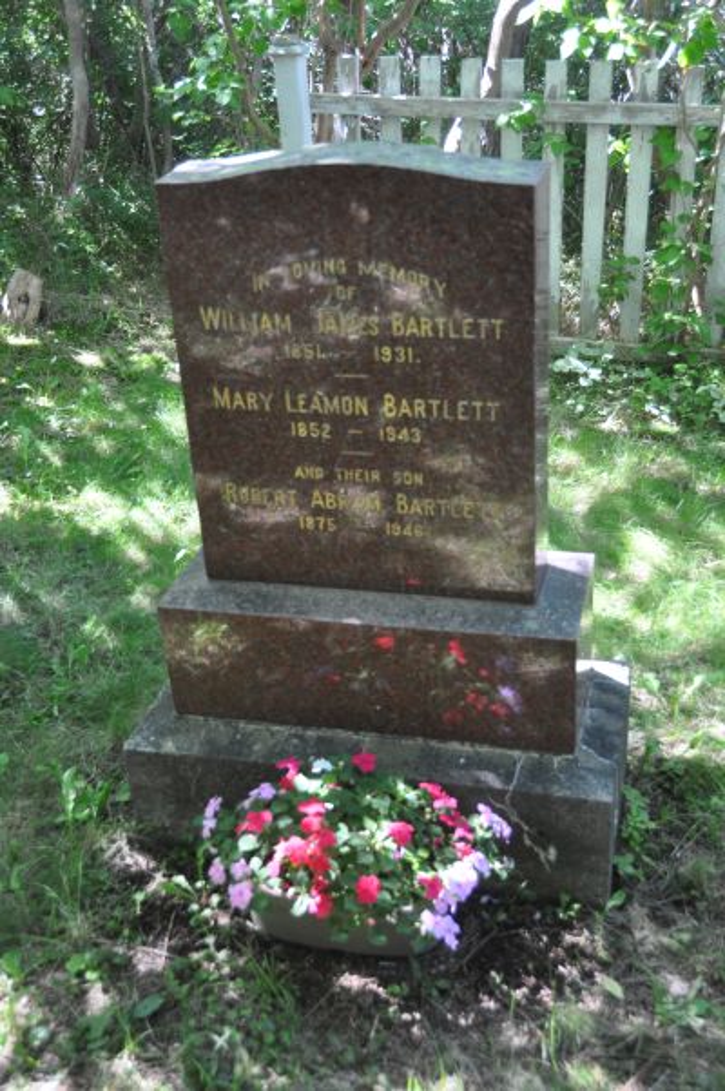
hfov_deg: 31.8
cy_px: 546
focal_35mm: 42
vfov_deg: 46.4
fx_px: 1272
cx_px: 362
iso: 320
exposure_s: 1/60
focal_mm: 28
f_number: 4
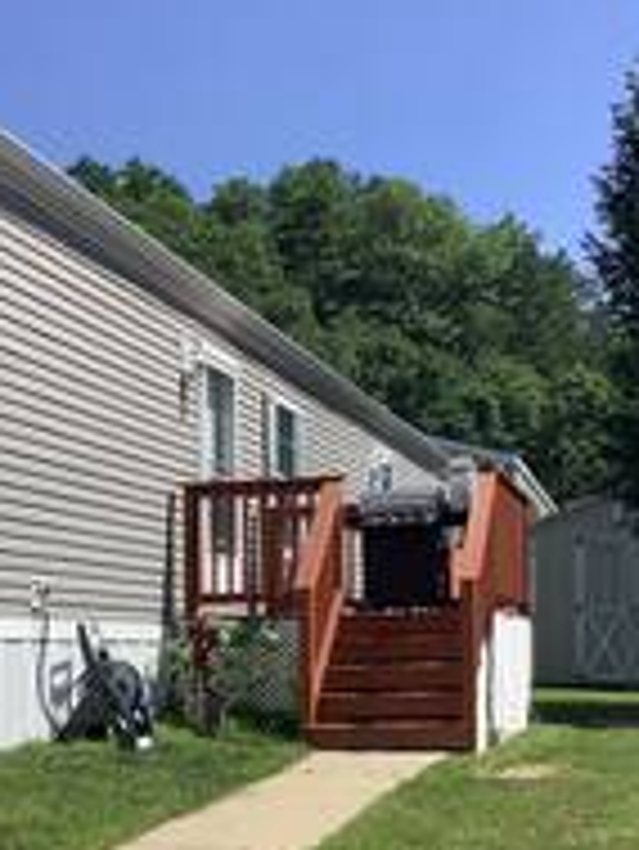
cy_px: 594
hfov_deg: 23.1
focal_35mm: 63
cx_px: 176
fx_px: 1549
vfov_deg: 30.4
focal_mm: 3.3
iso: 25
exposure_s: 1/1567
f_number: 2.4
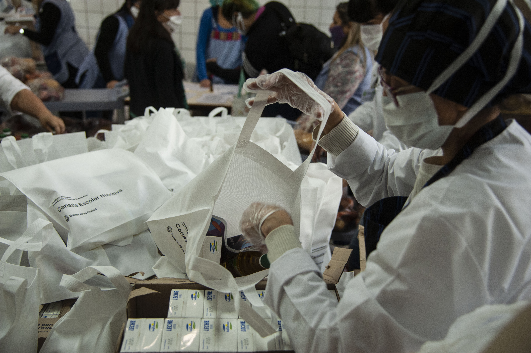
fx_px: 590
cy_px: 176
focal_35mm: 40
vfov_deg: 33.4
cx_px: 266
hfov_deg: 48.5
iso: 1600
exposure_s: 1/125
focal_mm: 40
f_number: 4
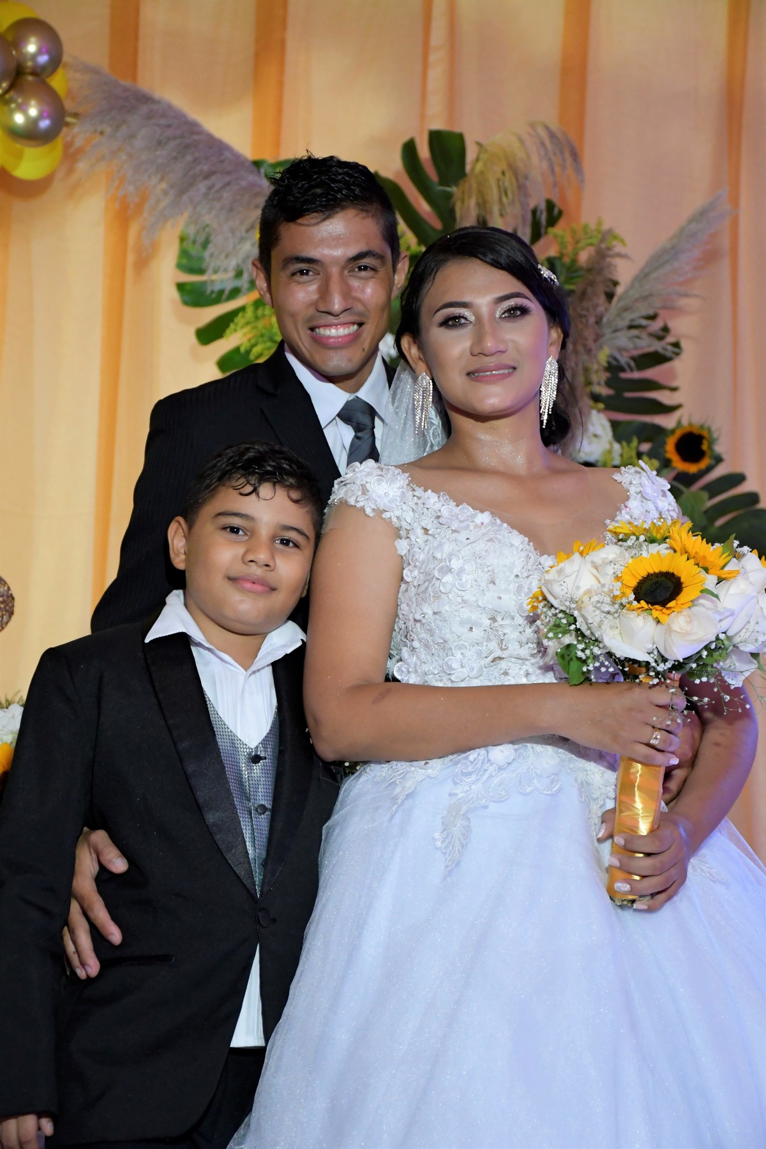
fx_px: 2872
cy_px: 574
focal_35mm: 90
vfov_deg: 22.6
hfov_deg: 15.2
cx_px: 383
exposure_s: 1/100
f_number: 5
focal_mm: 60
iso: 3200
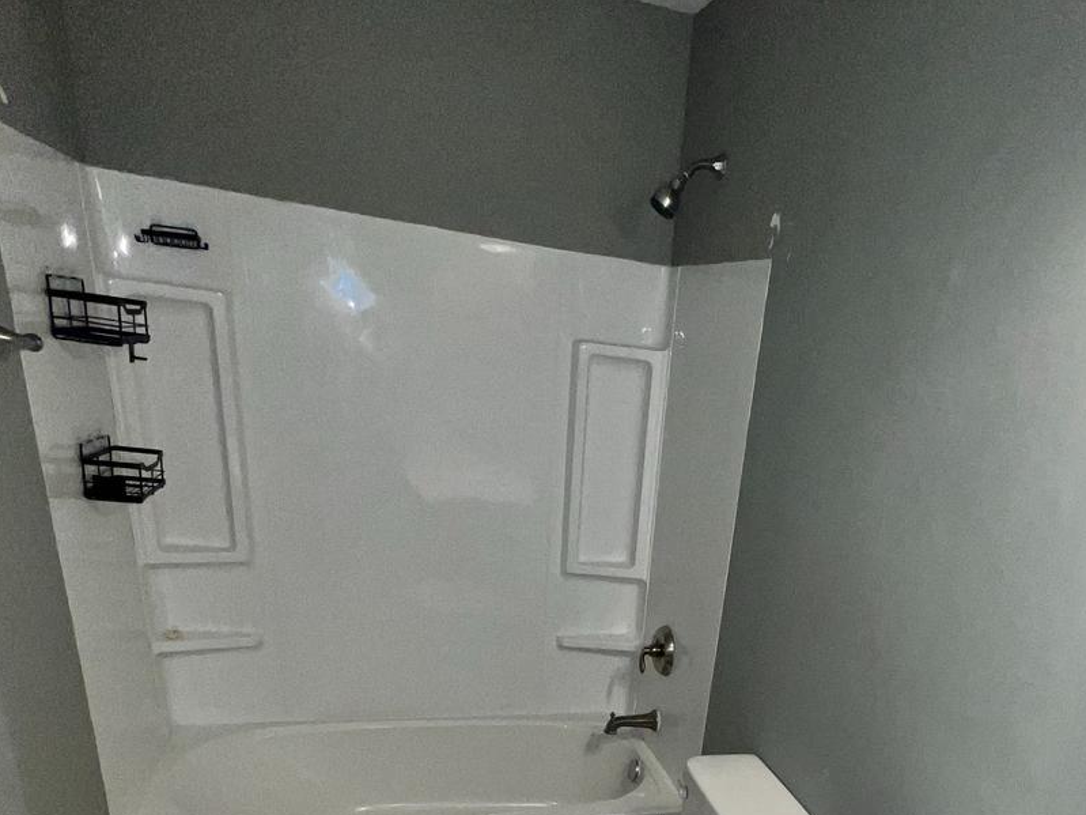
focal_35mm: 25
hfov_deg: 68.2
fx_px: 784
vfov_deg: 48.9
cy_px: 736
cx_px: 688
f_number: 1.8
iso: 64
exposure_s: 1/122
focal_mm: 1.57
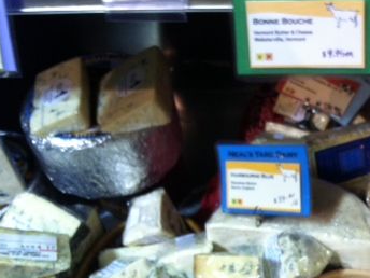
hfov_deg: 28.6
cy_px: 165
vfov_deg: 22.6
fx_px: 695
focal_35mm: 65
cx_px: 336
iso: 100
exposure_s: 1/15
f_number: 2.8
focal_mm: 3.85
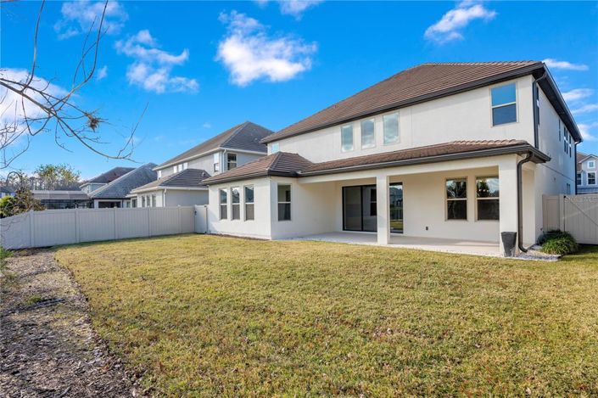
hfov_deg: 96.8
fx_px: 266
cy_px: 199
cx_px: 299
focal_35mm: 16
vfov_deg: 73.7
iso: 100
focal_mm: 16
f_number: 8
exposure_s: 1/160
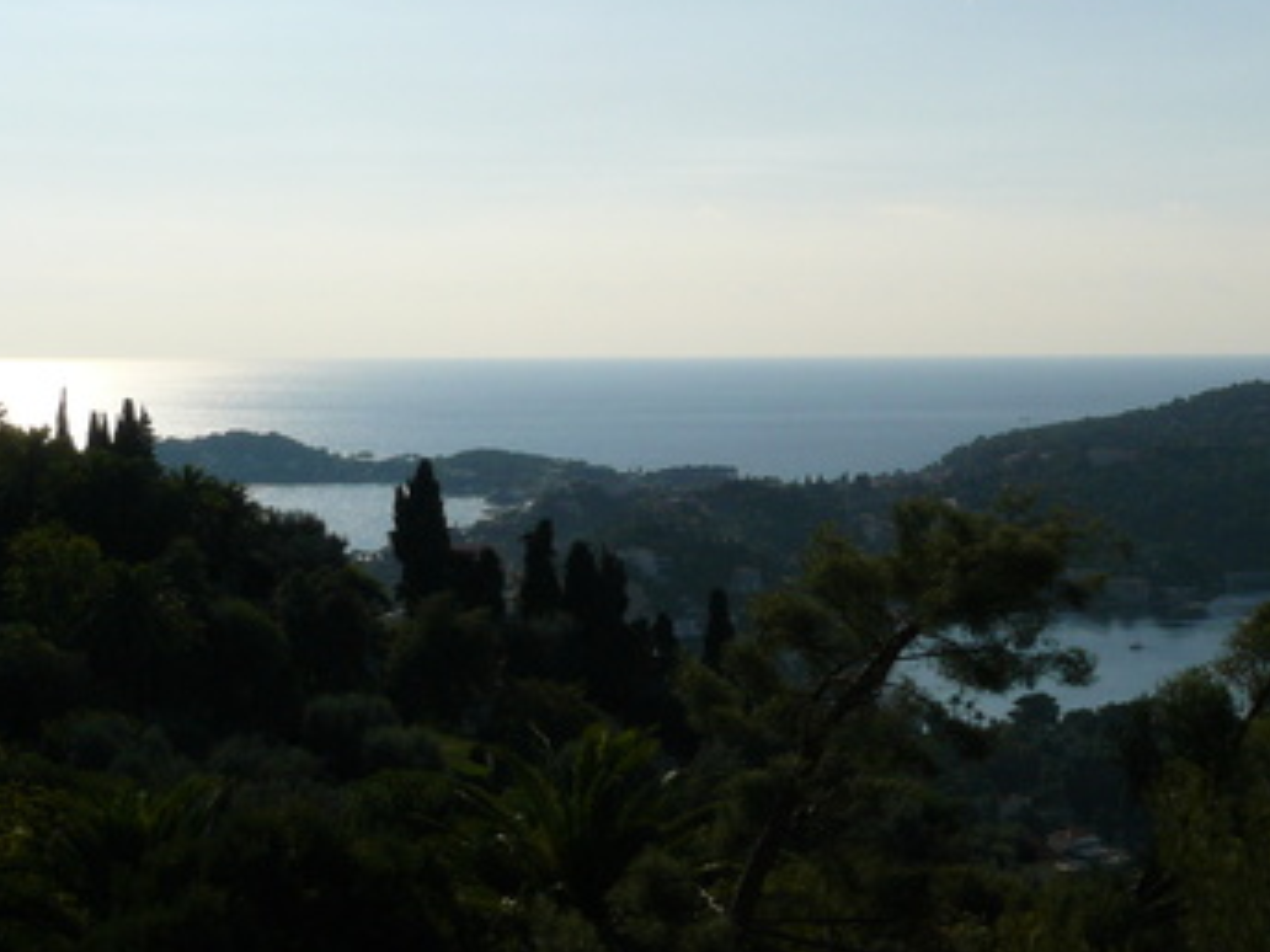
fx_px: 2458
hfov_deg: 27.8
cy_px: 247
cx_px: 1159
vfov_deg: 21.8
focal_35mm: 67
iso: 100
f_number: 8
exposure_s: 1/640
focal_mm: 6
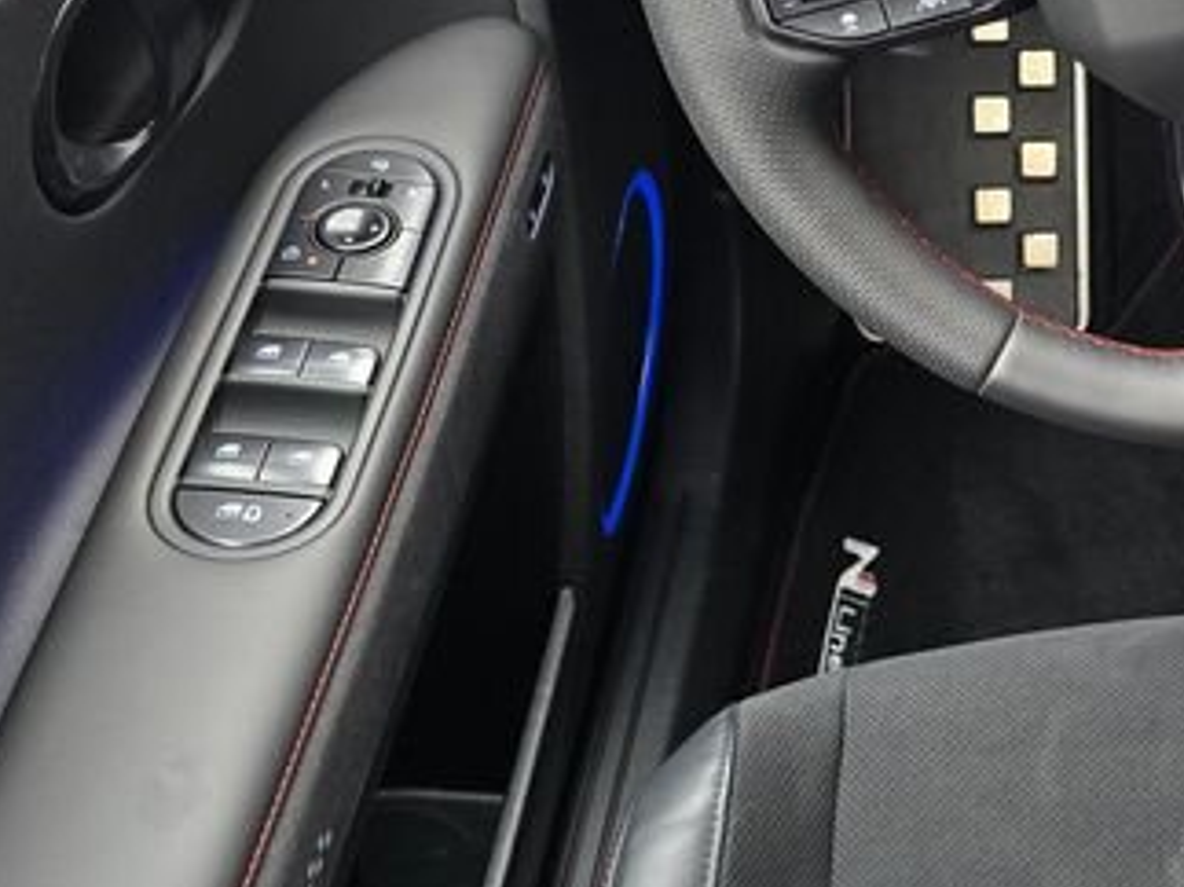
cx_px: 1503
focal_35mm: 73
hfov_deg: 23.8
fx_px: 2496
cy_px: 150
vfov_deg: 19.9
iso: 100
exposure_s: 1/50
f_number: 1.7
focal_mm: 6.3
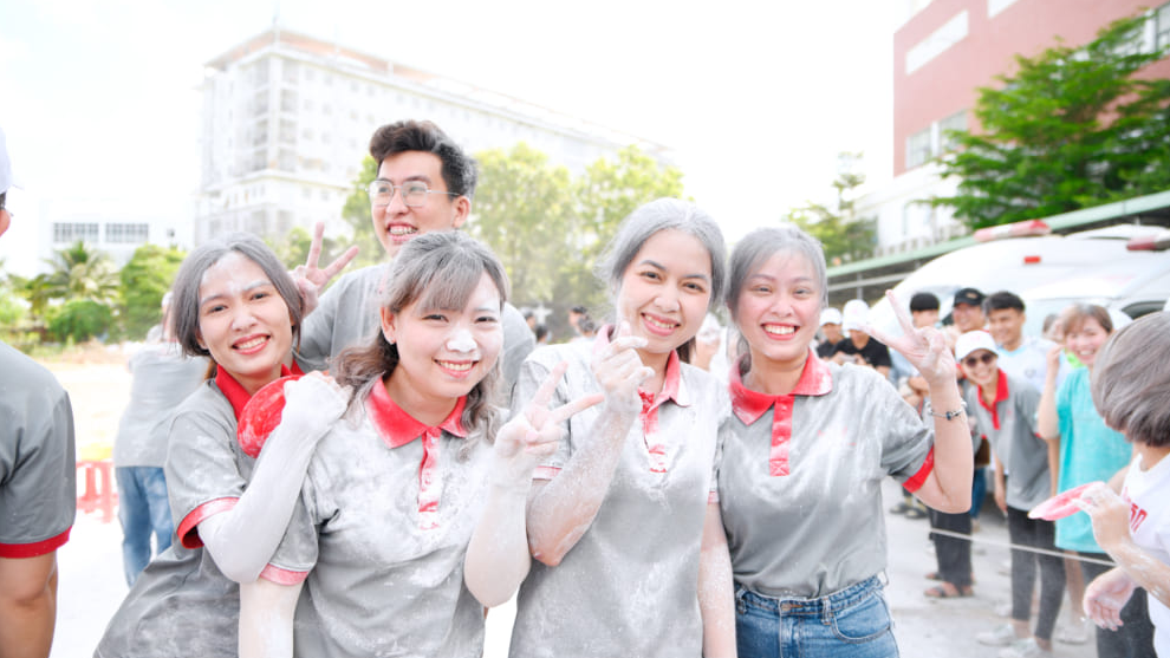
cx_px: 573
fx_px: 807
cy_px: 351
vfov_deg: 44.4
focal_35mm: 26
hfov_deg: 71.9
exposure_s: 1/500
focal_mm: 24
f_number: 2.8
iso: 100
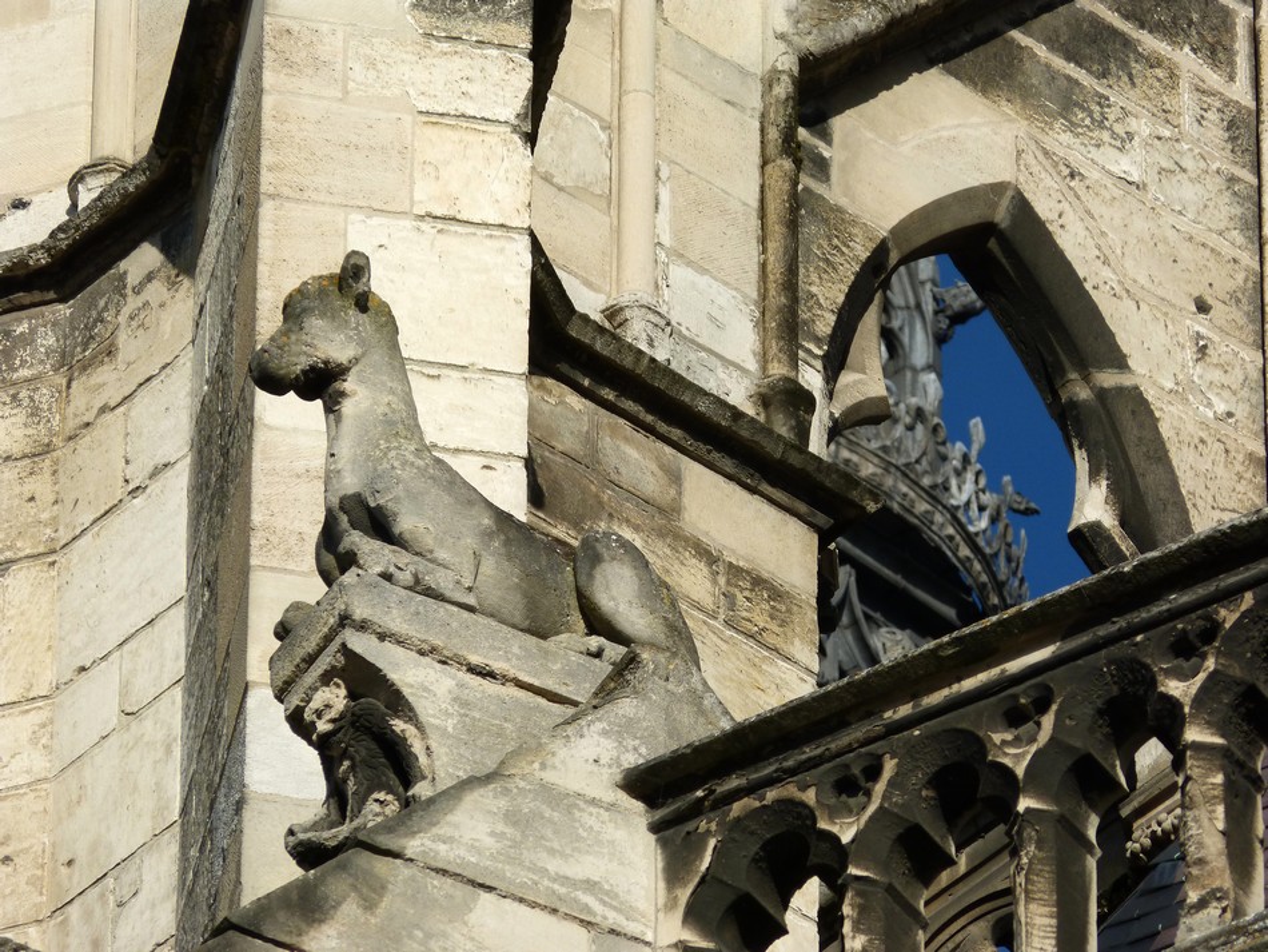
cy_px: 476
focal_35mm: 424
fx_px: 15535
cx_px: 634
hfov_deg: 4.7
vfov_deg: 3.5
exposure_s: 1/1600
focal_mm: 76.4
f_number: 4.5
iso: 100
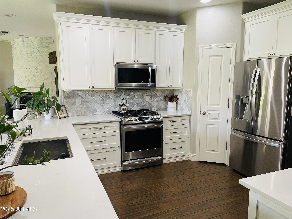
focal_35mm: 26
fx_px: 219
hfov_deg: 67.3
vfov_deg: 53.1
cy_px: 110
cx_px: 146
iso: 125
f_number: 1.6
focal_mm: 4.2
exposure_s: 1/60
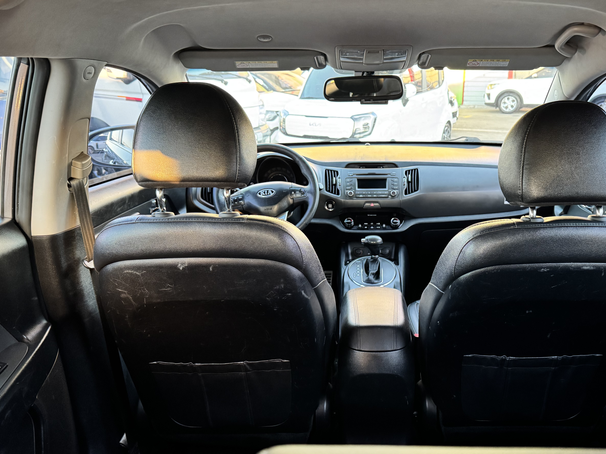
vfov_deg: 48.2
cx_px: 357
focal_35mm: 29
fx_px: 508
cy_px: 248
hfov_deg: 61.2
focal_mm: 6.76
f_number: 1.78
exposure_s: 1/60
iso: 500
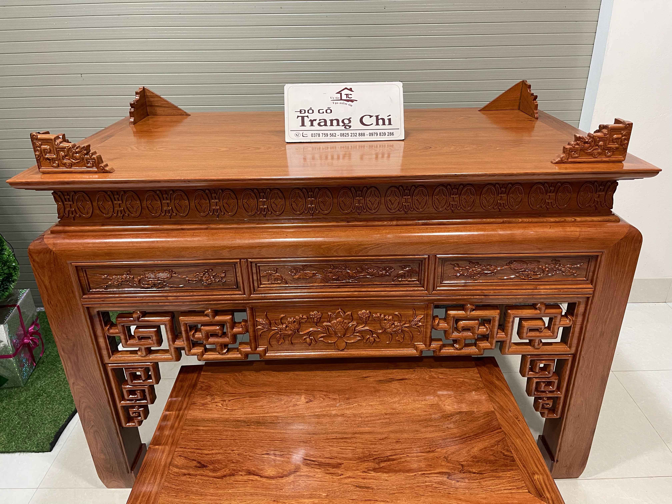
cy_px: 252
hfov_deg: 69.4
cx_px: 336
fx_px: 485
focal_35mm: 25
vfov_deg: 54.9
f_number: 1.6
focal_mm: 5.1
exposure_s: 1/50
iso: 250
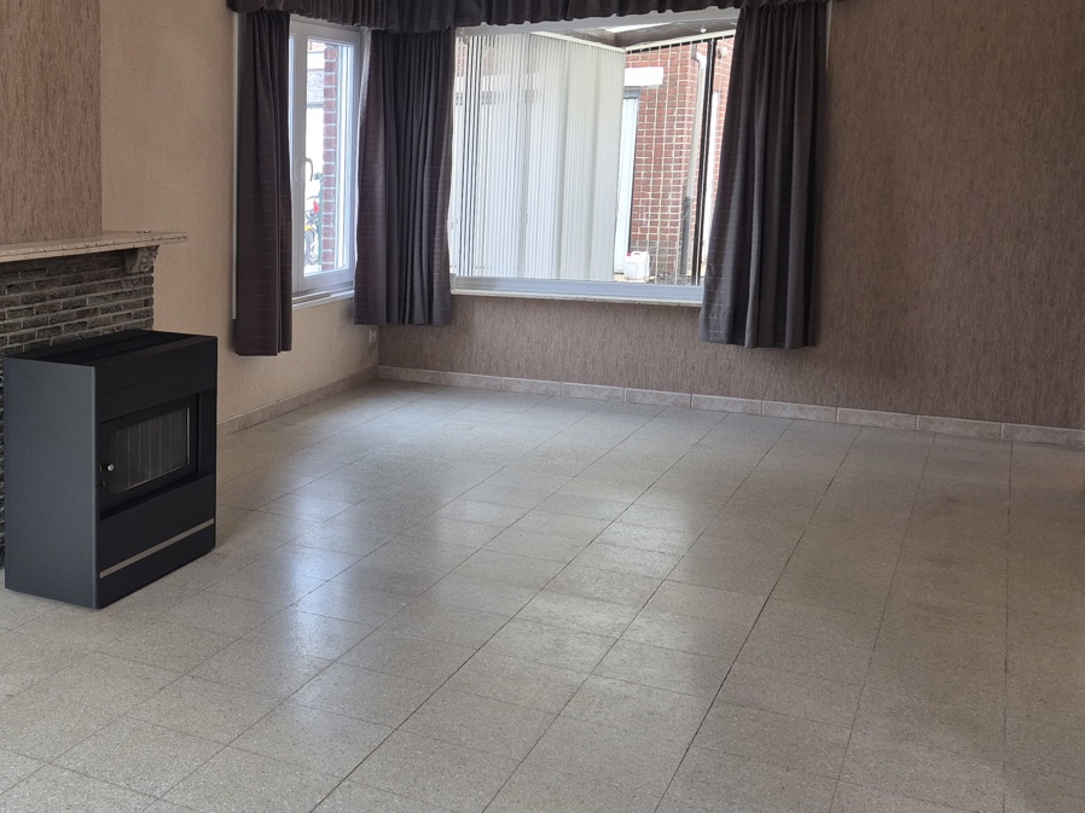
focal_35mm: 41
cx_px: 128
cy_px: 354
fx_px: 1285
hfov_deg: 42.4
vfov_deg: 35.1
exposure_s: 1/180
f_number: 1.8
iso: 125
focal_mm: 5.4
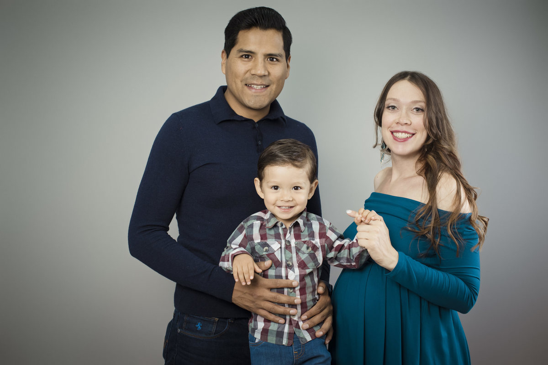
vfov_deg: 27.0
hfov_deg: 39.6
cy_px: 182
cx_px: 274
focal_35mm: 50
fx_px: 761
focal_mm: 50
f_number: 4.5
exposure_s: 1/160
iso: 1000
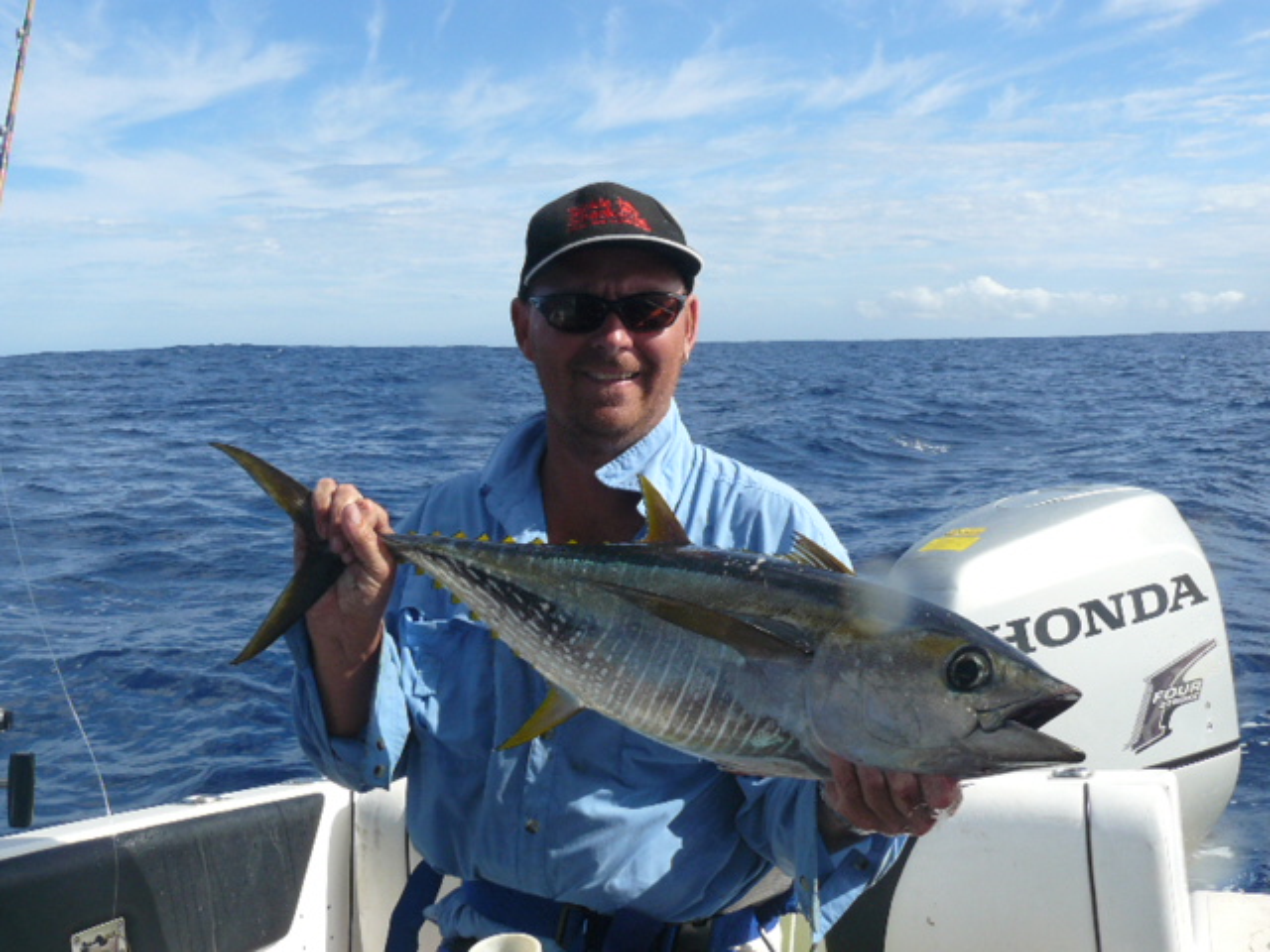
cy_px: 476
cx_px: 635
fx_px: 1321
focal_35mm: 36
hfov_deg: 51.4
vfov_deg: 39.7
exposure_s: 1/400
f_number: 5.6
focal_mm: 6
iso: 100
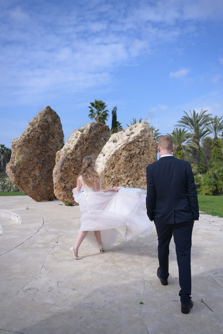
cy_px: 167
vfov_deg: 62.8
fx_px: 274
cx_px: 112
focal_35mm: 30
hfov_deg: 44.3
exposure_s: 1/2000
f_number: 3.5
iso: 125
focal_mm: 29.5
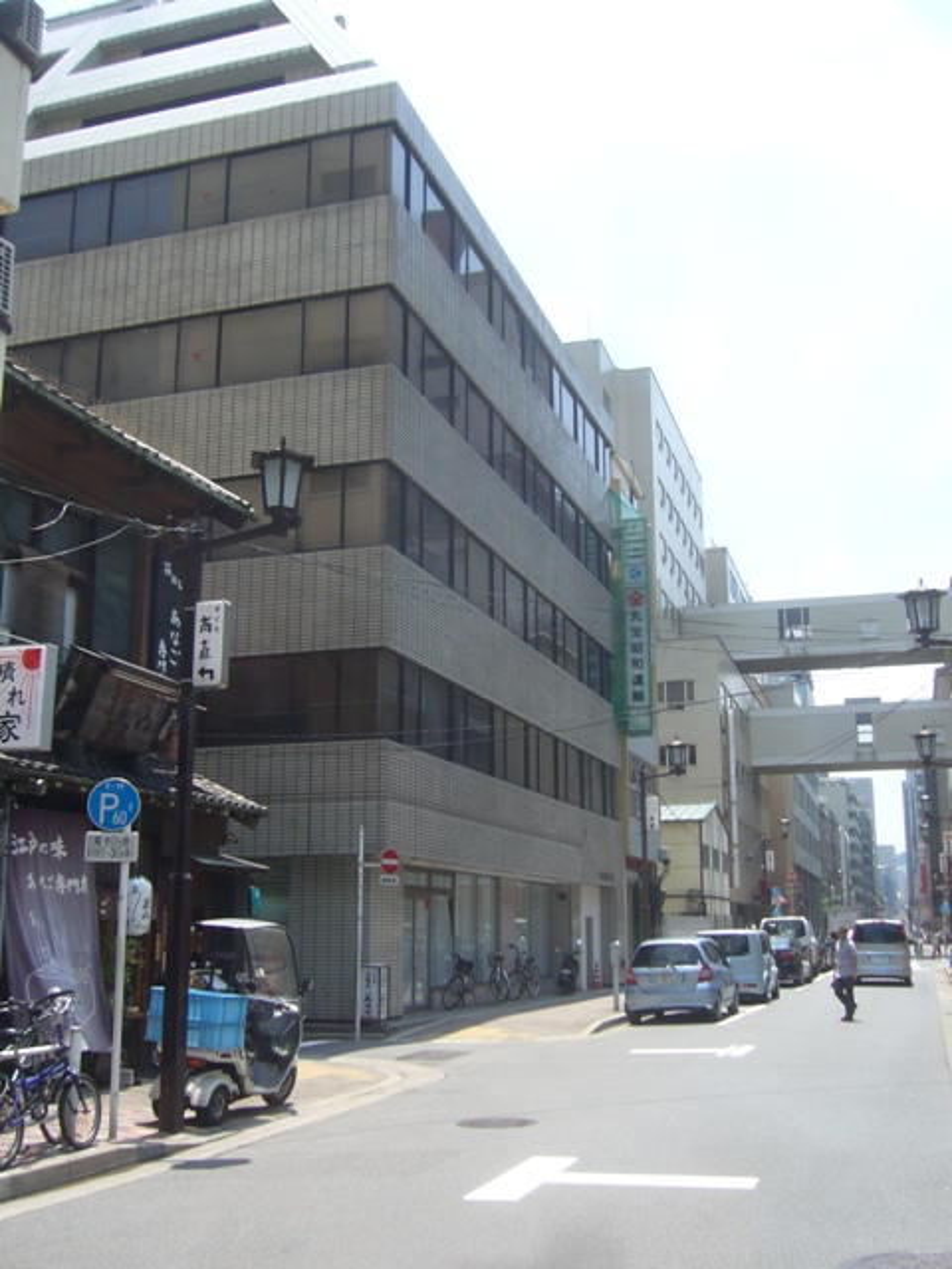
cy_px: 634
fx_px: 1283
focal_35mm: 35
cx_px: 476
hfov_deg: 40.7
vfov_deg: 52.6
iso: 80
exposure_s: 1/160
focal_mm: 5.8
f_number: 5.6
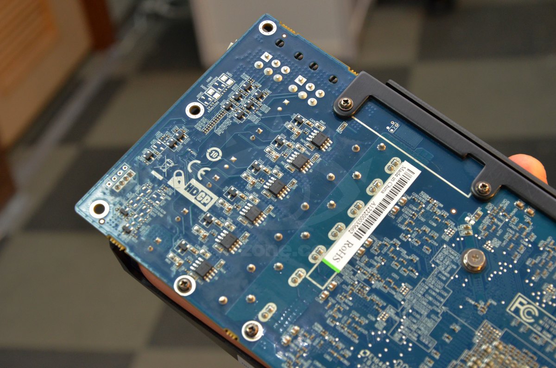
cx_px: 278
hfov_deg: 29.9
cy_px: 184
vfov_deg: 20.1
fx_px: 1040
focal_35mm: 68
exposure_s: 1/60
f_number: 8
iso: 1600
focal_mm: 45
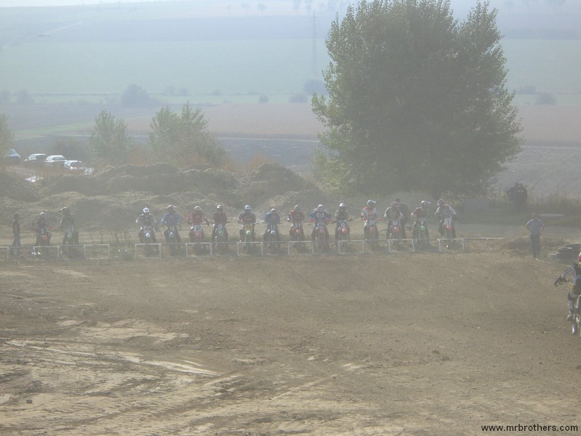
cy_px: 218
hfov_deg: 17.3
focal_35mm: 114
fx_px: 1913
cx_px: 290
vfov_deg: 13.0
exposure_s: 1/160
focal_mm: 18.6
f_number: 8.3
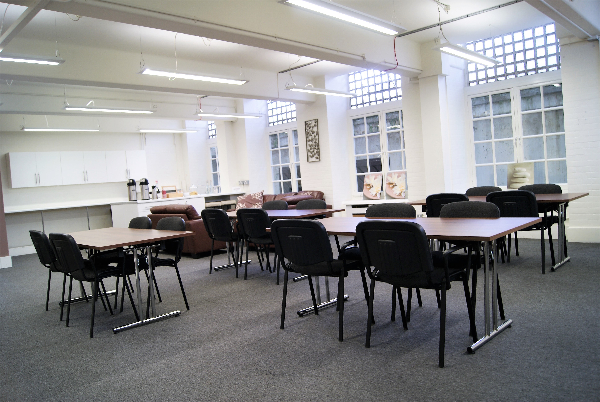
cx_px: 300
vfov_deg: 48.0
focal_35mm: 27
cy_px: 201
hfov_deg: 67.3
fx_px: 451
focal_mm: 18
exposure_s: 1/13
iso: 200
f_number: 4
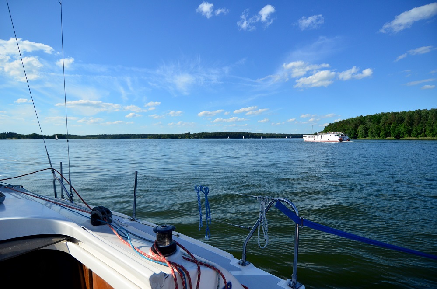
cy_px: 144
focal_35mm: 18
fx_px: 218
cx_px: 218
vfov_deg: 67.1
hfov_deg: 90.1
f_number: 4
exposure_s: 1/5000
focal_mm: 12
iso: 400
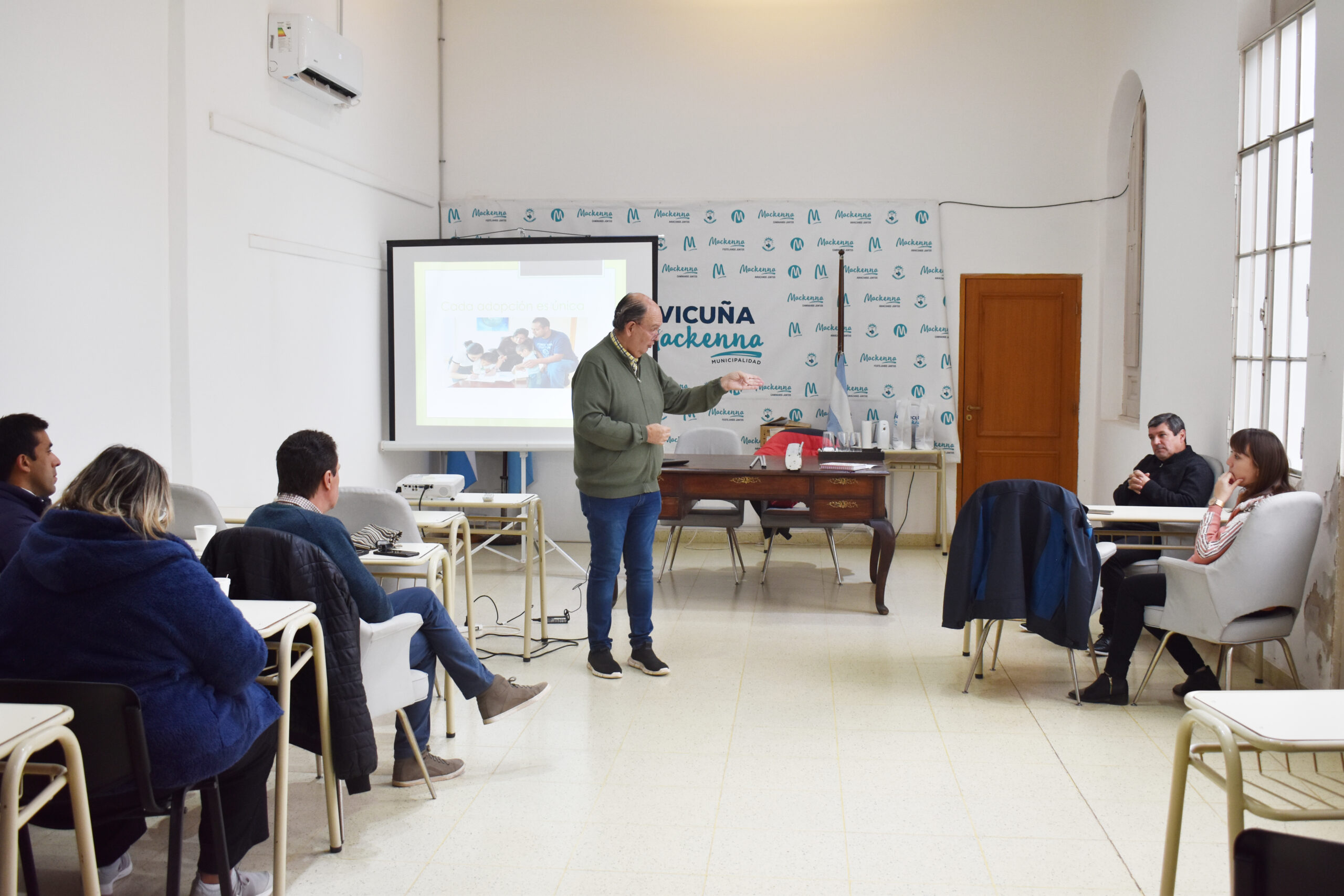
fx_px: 1400
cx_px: 672
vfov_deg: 35.5
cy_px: 448
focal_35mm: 38
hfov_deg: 51.3
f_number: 5
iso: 450
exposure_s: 1/125
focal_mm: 25
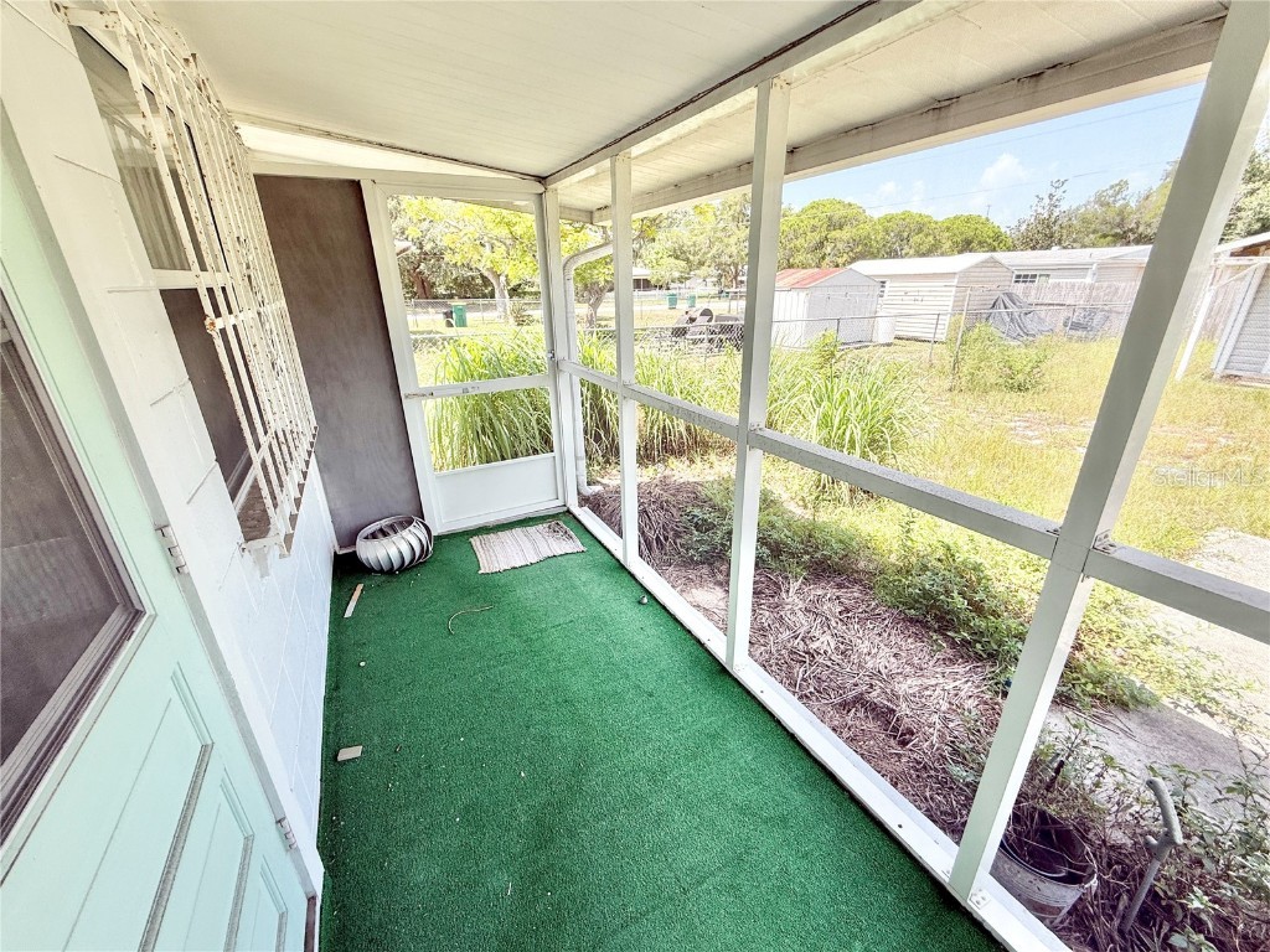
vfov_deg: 85.7
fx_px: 514
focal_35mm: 14
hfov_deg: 102.1
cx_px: 635
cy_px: 476
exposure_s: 1/316
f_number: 2.2
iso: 50
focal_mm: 2.22
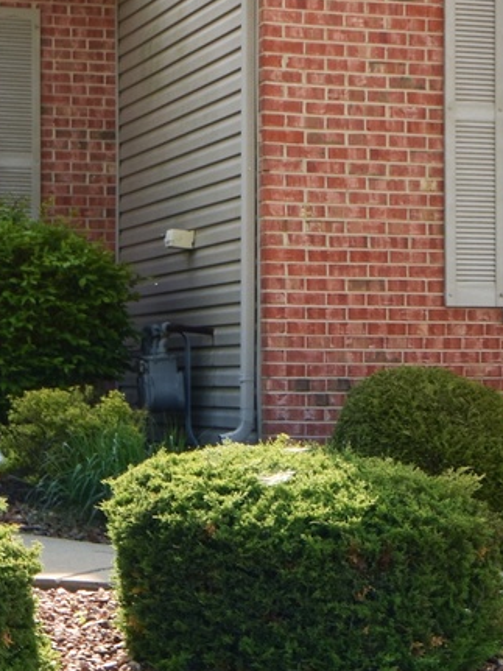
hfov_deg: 12.8
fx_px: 2206
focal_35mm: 114
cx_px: 565
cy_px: 72
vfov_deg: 17.1
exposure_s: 1/200
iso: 200
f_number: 9
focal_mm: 21
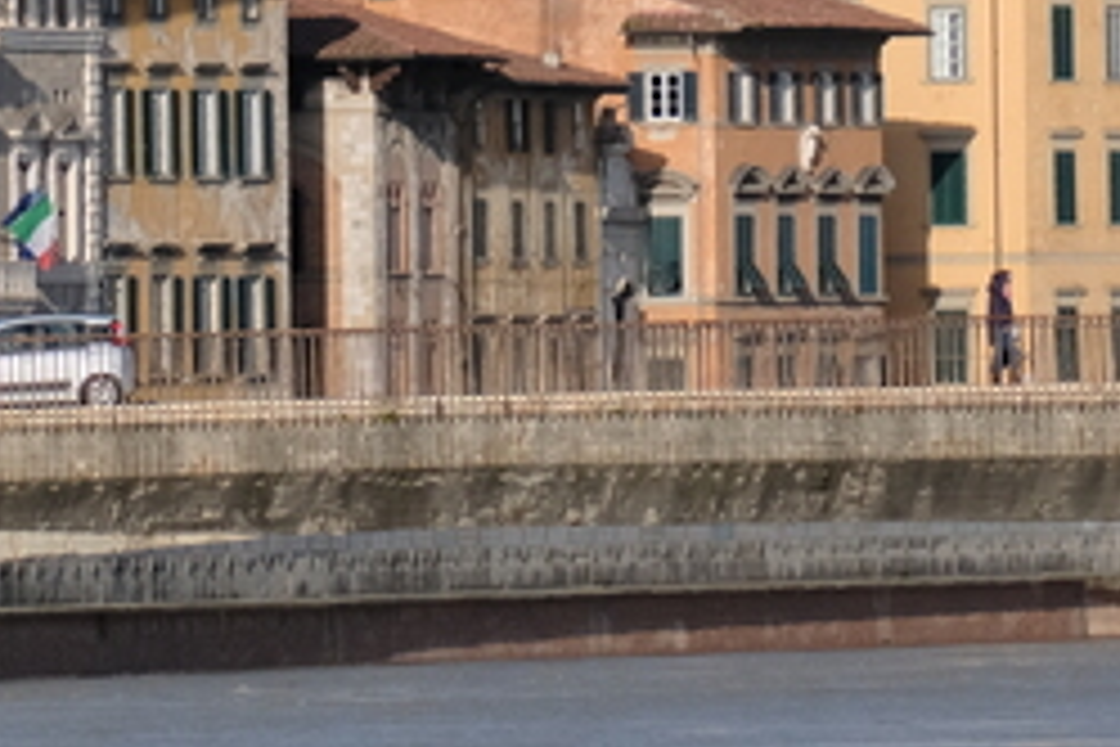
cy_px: -659
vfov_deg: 1.8
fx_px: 24389
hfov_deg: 2.6
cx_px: 580
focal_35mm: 784
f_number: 5.6
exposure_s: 1/3500
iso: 640
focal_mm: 127.5
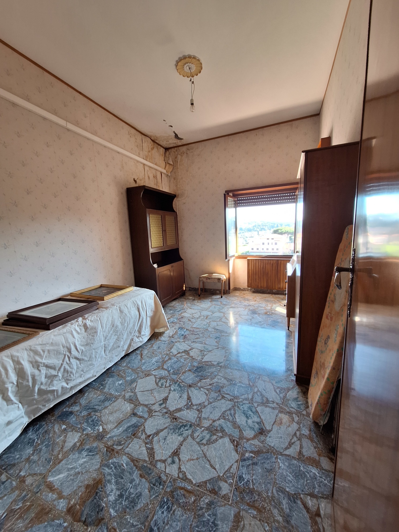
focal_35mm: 13
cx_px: 200
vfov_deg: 106.2
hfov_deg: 89.9
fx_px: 200
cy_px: 266
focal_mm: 1.74
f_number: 2.2
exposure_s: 1/50
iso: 64
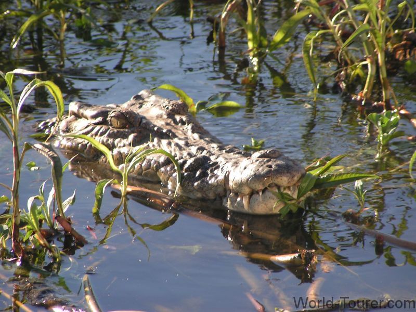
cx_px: 208
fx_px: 4567
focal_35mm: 380
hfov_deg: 5.2
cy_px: 156
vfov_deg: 3.9
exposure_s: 1/320
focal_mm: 58
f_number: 4
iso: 50
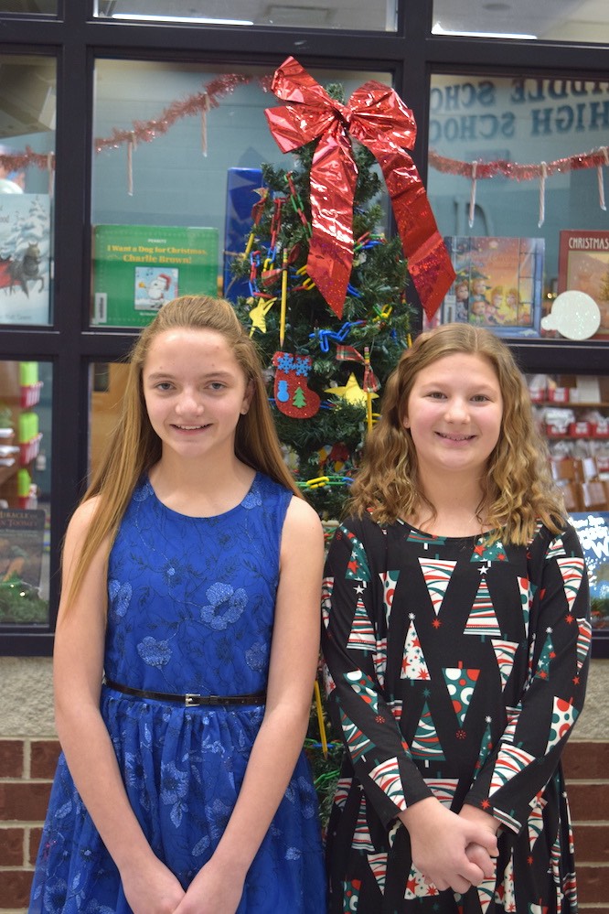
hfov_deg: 23.8
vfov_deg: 35.1
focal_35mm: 57
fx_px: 1446
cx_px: 304
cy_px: 457
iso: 900
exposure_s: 1/60
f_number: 4.8
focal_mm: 38
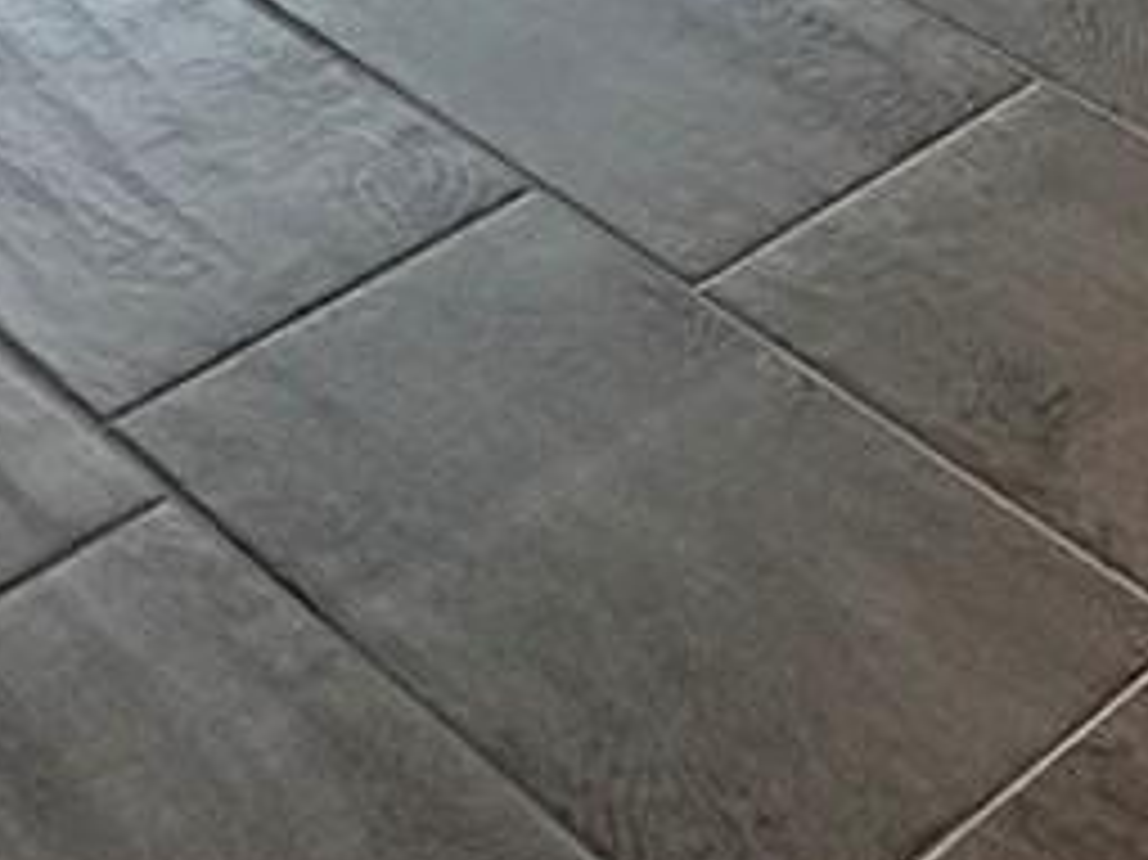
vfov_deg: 11.0
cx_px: 2413
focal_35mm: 88
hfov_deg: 16.2
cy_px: -1706
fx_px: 2917
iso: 125
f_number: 2.2
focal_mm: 2.22
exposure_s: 1/120
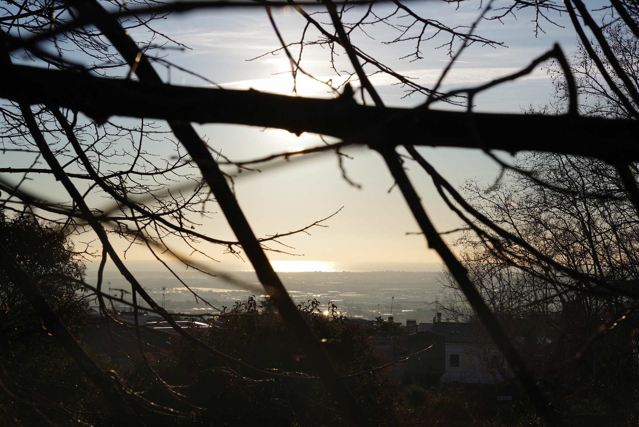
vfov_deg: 19.5
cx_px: 320
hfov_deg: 28.8
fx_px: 1243
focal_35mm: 70
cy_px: 214
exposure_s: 1/100
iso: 100
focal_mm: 70
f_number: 14
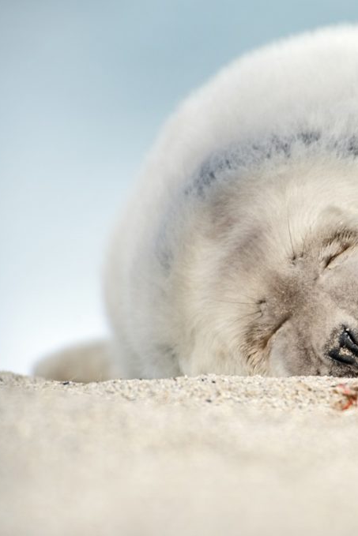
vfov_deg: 2.0
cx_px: 367
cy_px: 268
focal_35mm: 1055
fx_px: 15728
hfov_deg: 1.3
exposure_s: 1/500
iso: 640
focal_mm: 700
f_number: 6.3
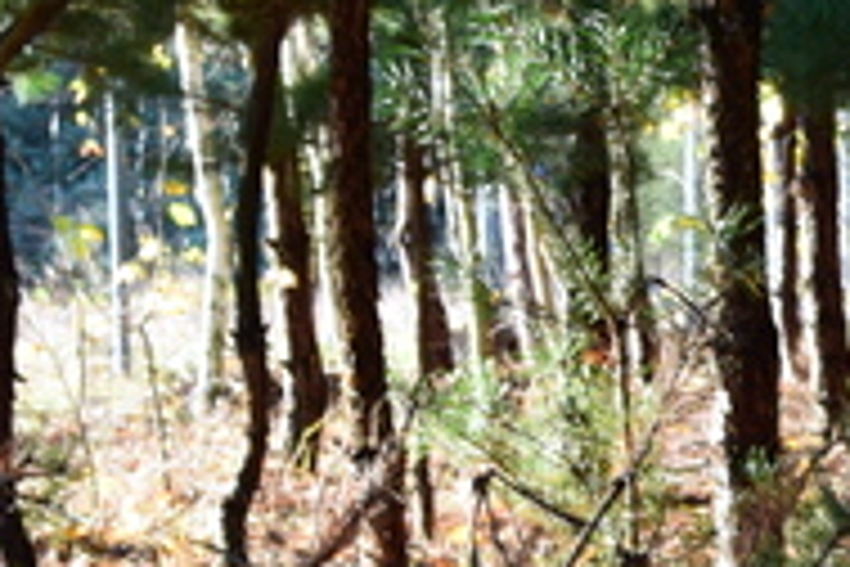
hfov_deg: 8.9
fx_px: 5244
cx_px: 1543
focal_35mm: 222
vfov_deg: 6.1
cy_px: 1017
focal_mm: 35
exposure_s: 1/80
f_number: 8
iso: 400
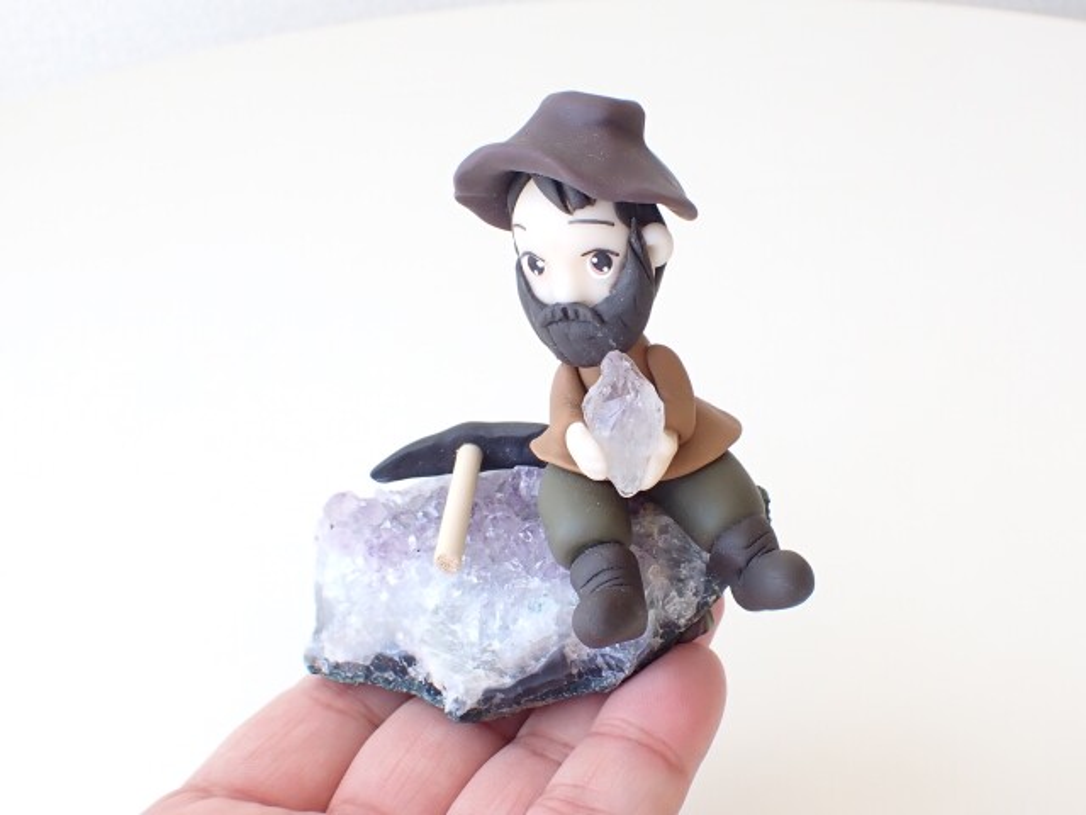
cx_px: 543
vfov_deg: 46.8
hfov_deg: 60.0
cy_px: 408
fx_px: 941
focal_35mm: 30
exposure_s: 1/125
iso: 160
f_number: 3.2
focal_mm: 5.4
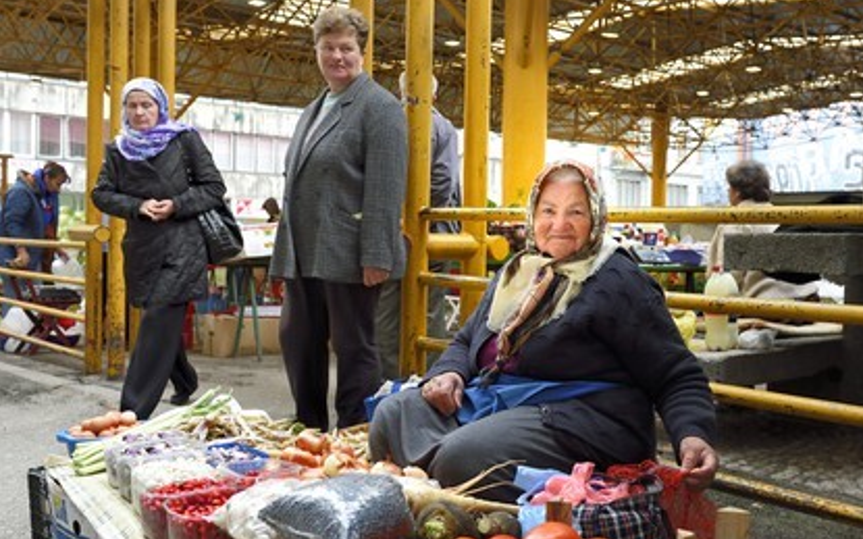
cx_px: 435
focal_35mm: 33
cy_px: 285
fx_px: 776
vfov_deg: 38.3
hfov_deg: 58.2
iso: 1600
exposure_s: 1/125
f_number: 5.6
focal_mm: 32
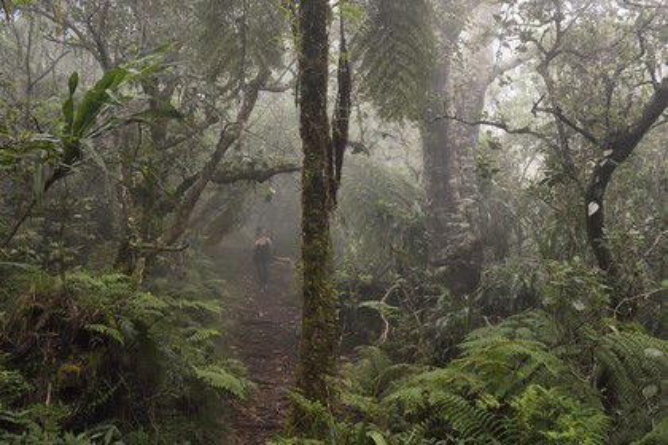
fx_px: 705
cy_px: 222
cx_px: 334
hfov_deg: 50.7
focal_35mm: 38
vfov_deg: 35.1
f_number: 10
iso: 3200
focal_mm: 38
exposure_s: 1/160
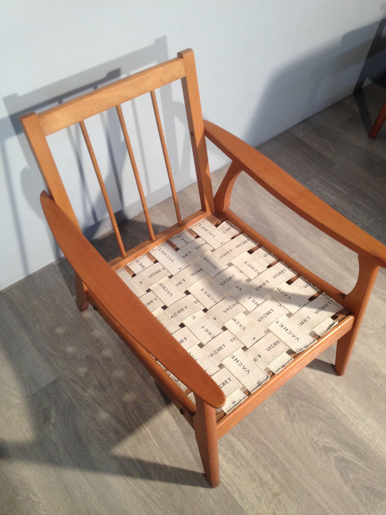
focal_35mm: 35
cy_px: 258
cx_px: 193
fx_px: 520
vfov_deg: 52.6
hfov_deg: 40.7
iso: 100
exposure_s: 1/20
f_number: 2.4
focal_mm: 4.28
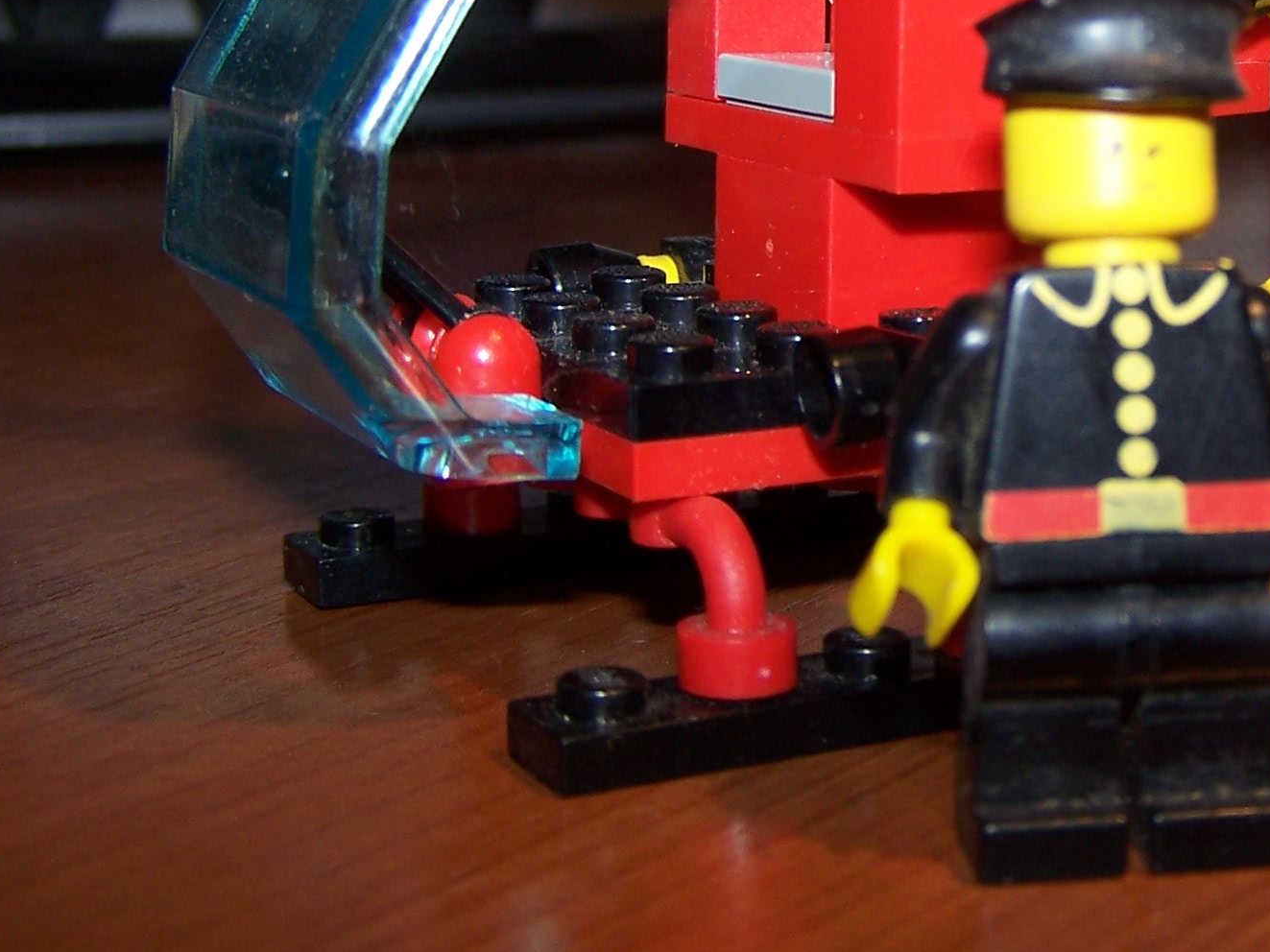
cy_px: 208
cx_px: 1088
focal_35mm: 74
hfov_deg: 25.7
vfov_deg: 19.7
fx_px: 2715
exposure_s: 1/60
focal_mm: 6.3
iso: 80
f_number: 2.8
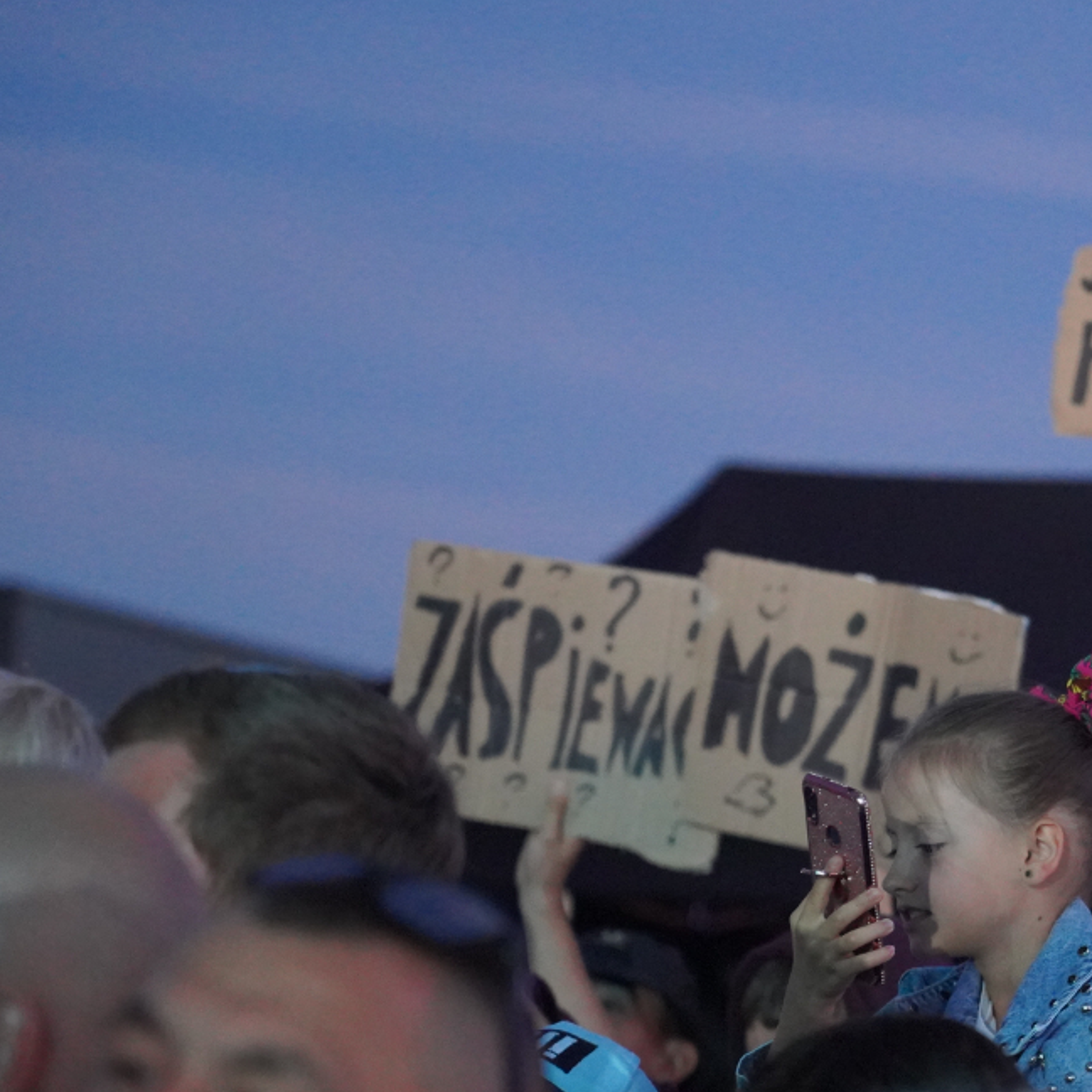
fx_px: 6389
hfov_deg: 9.7
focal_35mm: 179
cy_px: 707
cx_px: 1050
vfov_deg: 9.8
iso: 12800
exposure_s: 1/80
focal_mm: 105
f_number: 4
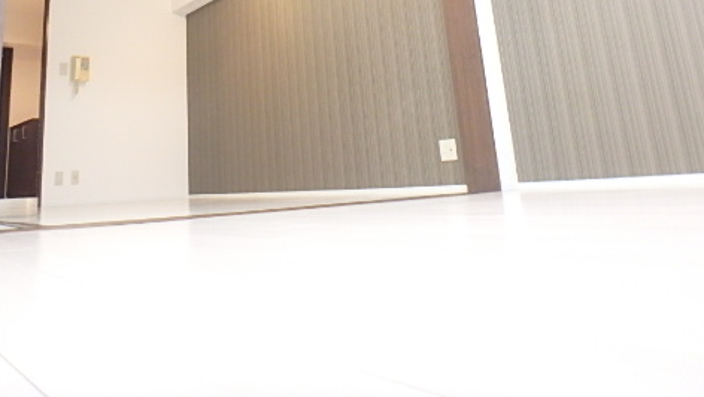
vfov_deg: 35.6
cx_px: 258
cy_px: 40
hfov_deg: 61.6
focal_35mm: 31
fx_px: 579
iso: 800
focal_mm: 3.7
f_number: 3.5
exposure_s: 1/20
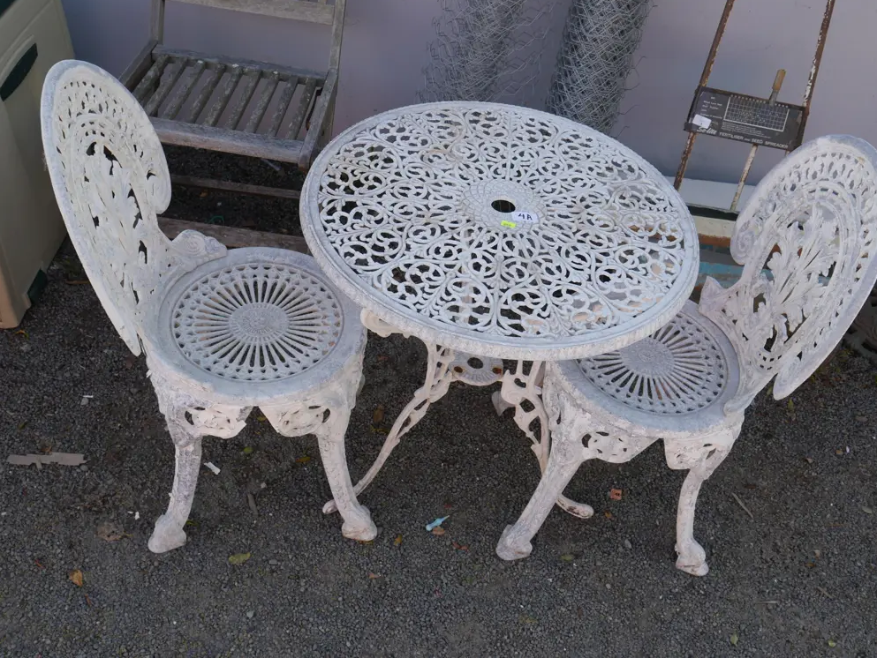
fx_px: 837
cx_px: 451
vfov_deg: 43.0
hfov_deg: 55.3
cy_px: 320
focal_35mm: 33
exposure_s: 1/250
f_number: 5.6
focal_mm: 16
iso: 200
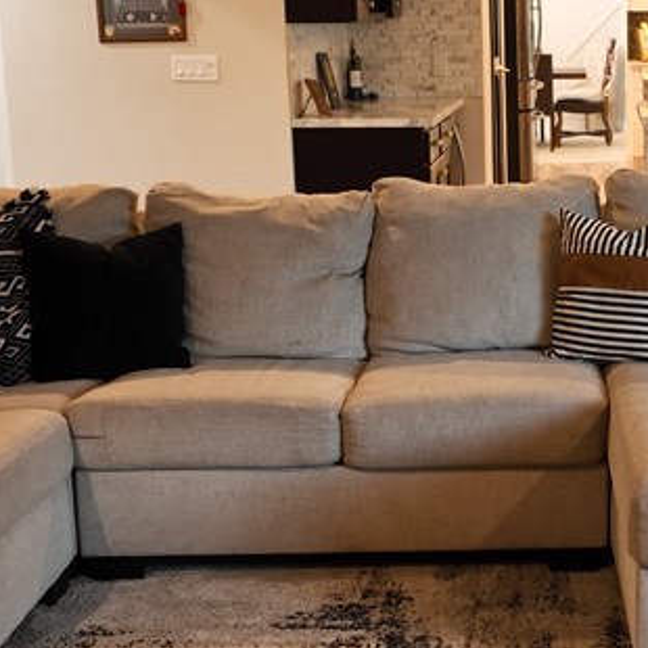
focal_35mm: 70
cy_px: 329
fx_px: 1483
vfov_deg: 24.7
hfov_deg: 23.9
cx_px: 600
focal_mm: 12.29
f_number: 2.8
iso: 320
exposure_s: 1/15
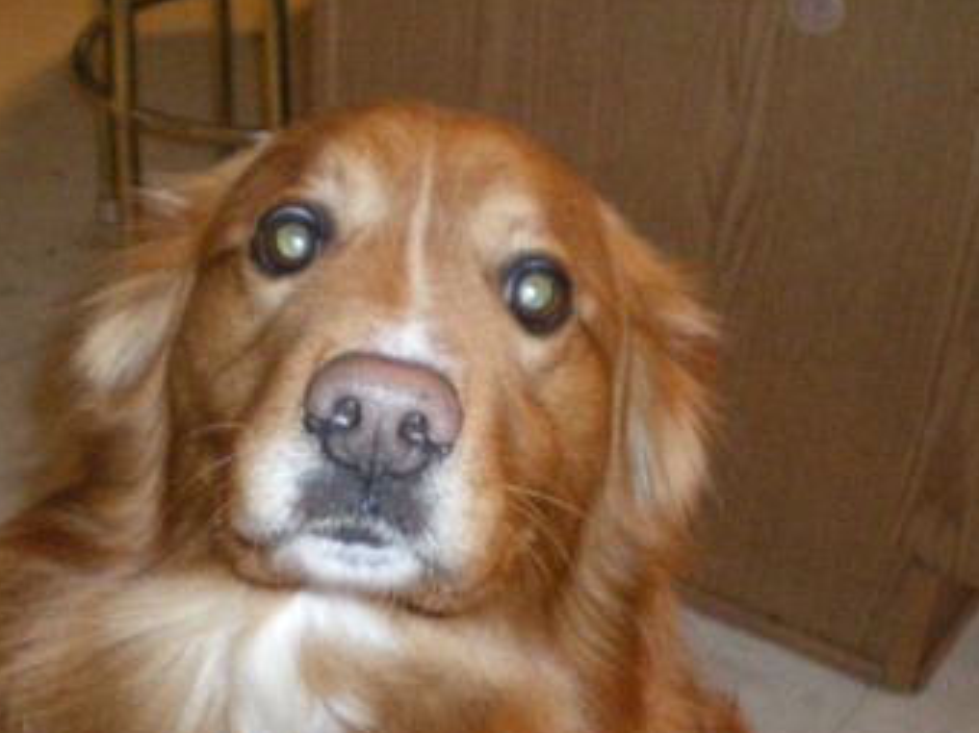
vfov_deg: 21.4
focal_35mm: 68
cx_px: 347
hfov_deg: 28.4
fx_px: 1922
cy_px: 545
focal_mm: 6.3
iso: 800
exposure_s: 1/50
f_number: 3.1
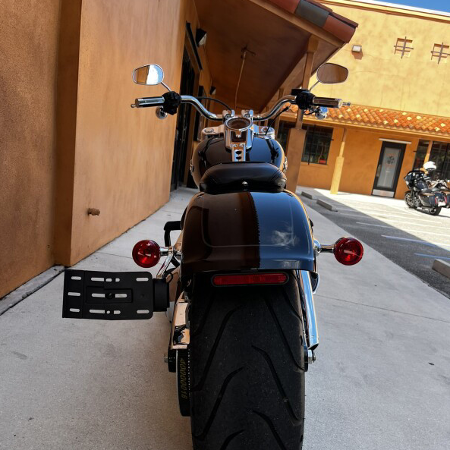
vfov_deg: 51.9
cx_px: 225
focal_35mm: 31
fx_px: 456
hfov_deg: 52.5
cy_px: 287
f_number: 1.6
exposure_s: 1/539
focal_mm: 5.1
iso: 50
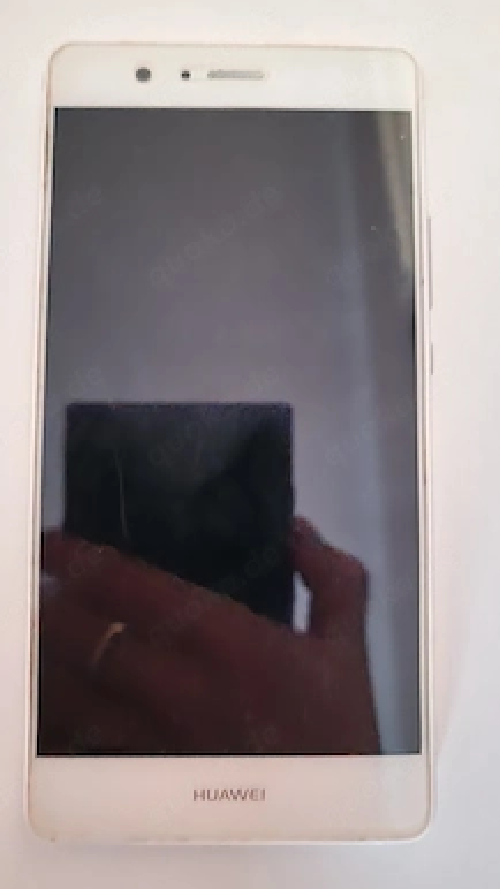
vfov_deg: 71.9
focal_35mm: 26
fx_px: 613
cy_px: 440
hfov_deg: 44.4
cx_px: 263
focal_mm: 6.4
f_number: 1.8
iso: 1600
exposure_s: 1/17
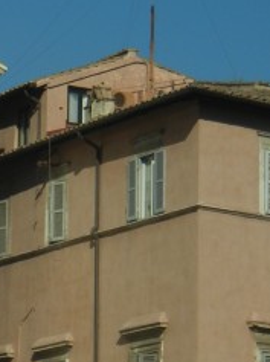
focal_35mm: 250
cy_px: 312
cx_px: -98
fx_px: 2607
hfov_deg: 5.9
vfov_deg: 7.9
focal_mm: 13.9
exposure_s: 1/579
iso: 160
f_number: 8.6
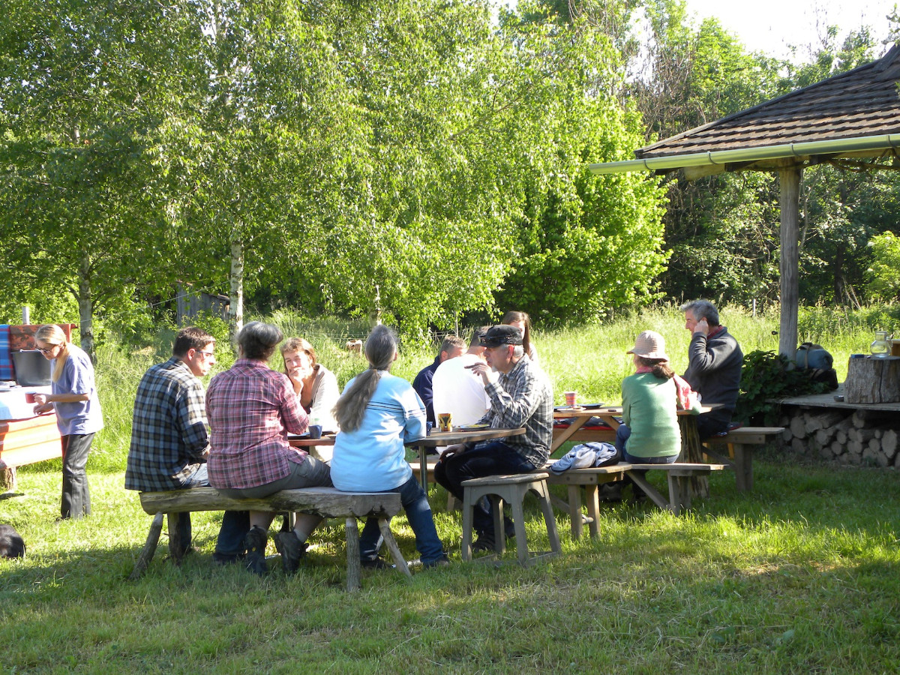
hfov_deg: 29.4
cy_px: 338
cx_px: 450
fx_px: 1716
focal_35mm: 66
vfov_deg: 22.3
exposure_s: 1/124
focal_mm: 11.8
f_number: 3.5
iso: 64
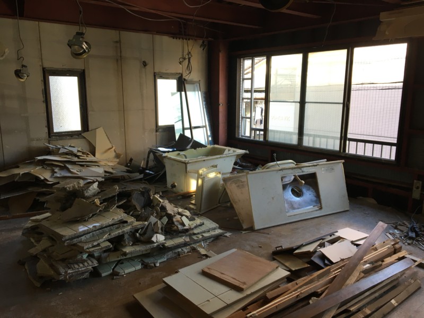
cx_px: 212
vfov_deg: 48.2
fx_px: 355
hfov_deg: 61.7
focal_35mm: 29
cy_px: 159
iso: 25
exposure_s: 1/40
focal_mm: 4.15
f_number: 2.2
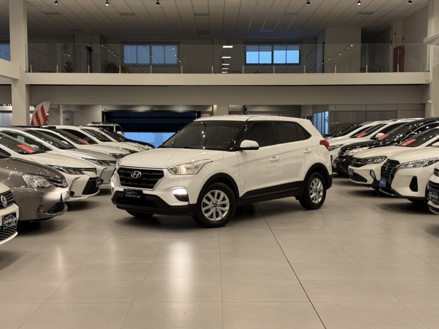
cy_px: 164
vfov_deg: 30.3
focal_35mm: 48
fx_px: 609
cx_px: 220
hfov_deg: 39.7
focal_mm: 6.76
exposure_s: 1/60
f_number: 1.78
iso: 100
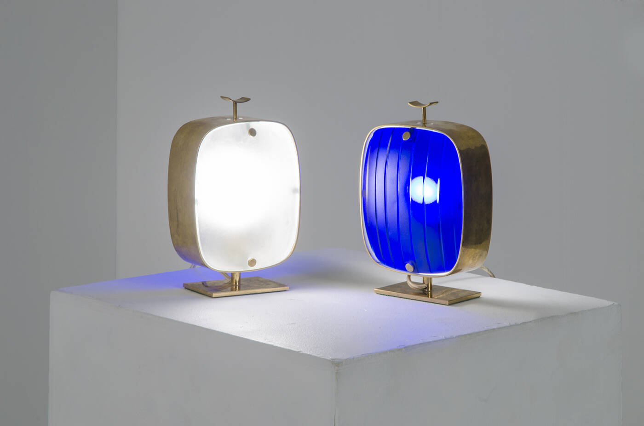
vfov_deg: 11.4
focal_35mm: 120
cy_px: 213
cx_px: 322
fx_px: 2142
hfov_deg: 17.1
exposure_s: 1.3
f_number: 18
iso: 100
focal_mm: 80
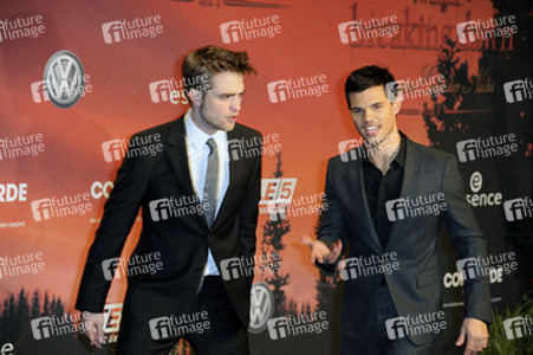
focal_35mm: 160
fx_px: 2367
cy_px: 178
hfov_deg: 12.8
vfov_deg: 8.6
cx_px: 266
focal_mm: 160
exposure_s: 1/80
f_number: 6.3
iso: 640
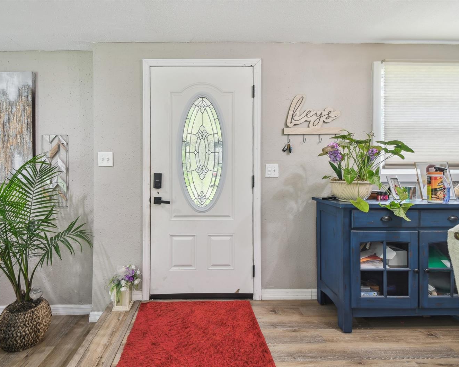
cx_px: 206
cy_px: 184
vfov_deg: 77.0
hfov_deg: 89.3
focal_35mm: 17
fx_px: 231
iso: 100
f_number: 7.1
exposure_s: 1/2.5
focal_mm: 10
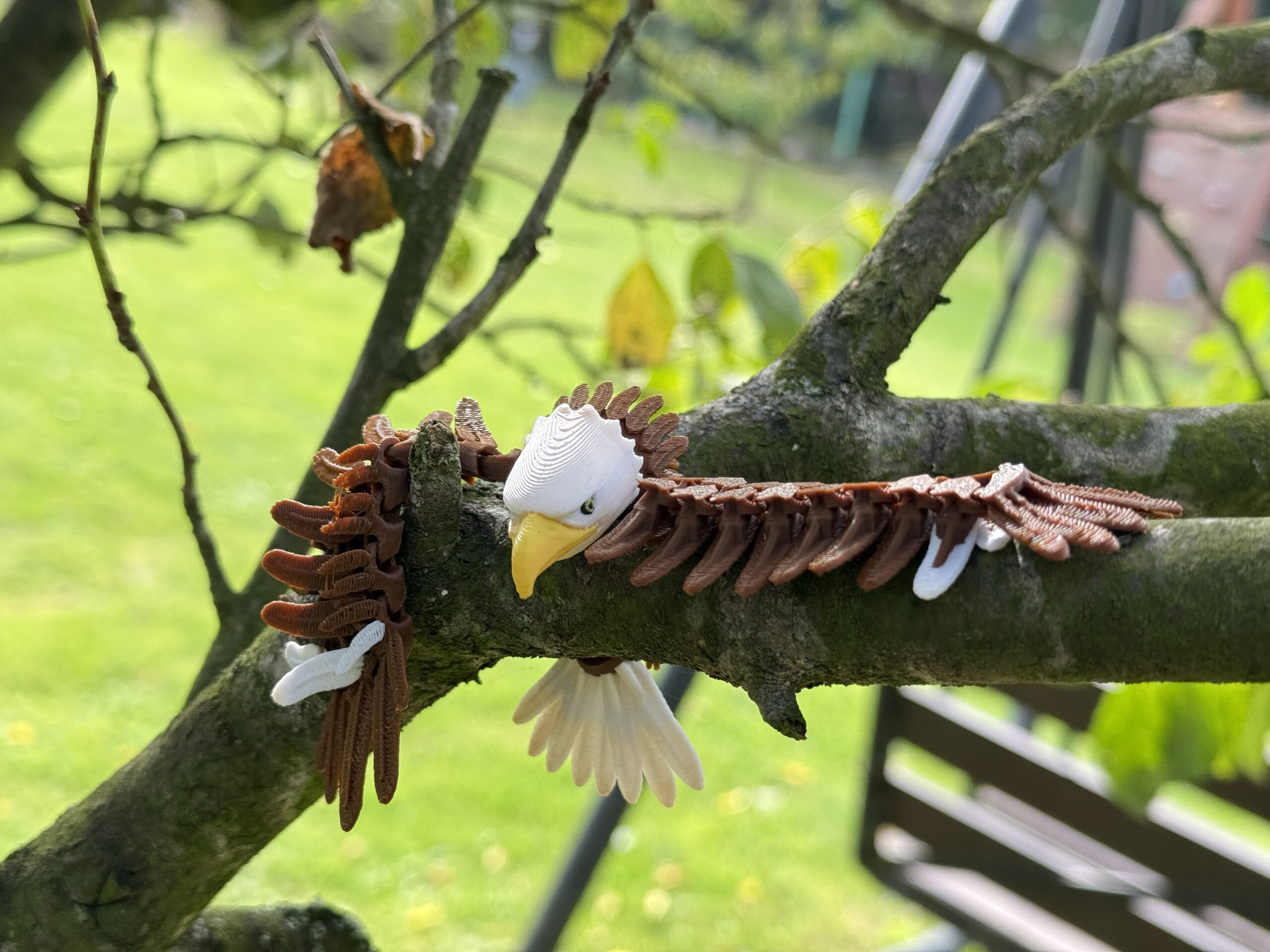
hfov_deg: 39.7
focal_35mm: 48
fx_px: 1761
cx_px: 635
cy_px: 476
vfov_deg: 30.3
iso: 100
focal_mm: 6.76
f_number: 1.78
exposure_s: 1/253
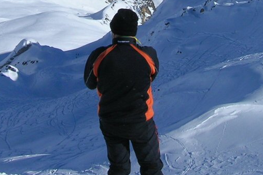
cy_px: -45
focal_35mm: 93
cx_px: 132
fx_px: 679
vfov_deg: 14.2
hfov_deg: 21.9
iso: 50
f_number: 4.9
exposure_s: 1/1355
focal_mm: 5.7
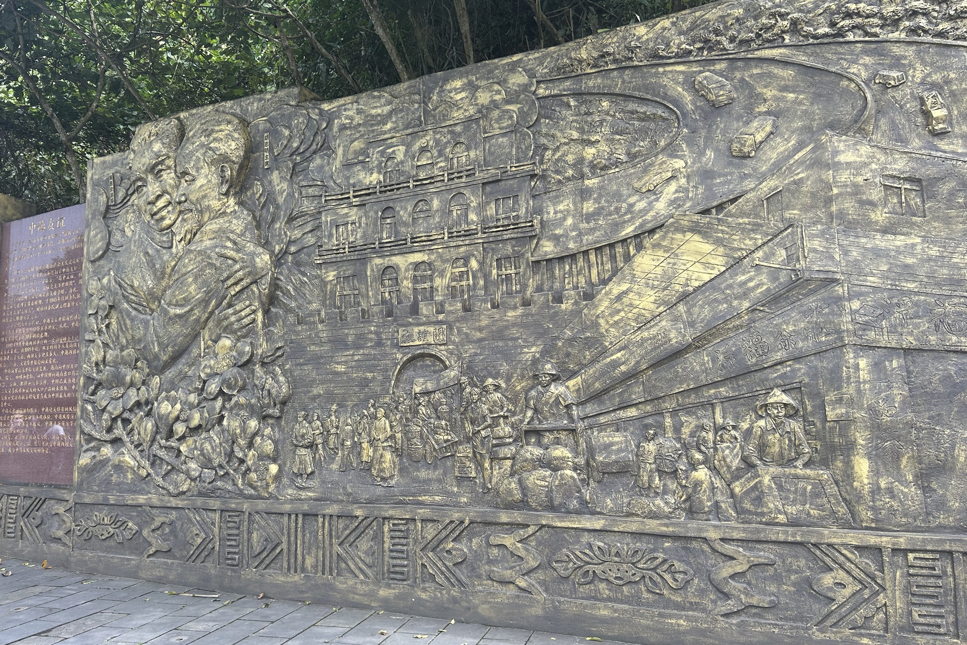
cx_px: 474
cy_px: 337
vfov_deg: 46.4
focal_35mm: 28
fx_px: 752
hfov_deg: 65.5
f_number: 1.5
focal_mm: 5.7
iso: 50
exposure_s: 1/949
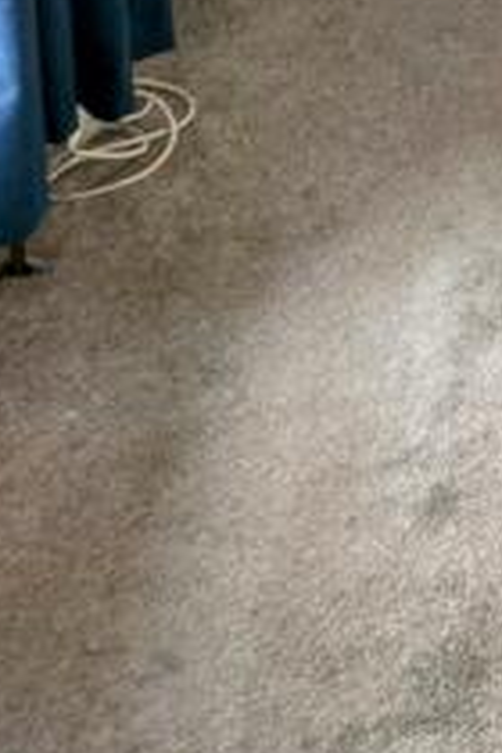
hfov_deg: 15.8
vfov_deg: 24.8
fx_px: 1276
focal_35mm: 61
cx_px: 1090
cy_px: -396
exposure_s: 1/36.4
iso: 62
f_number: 1.95
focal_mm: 2.23
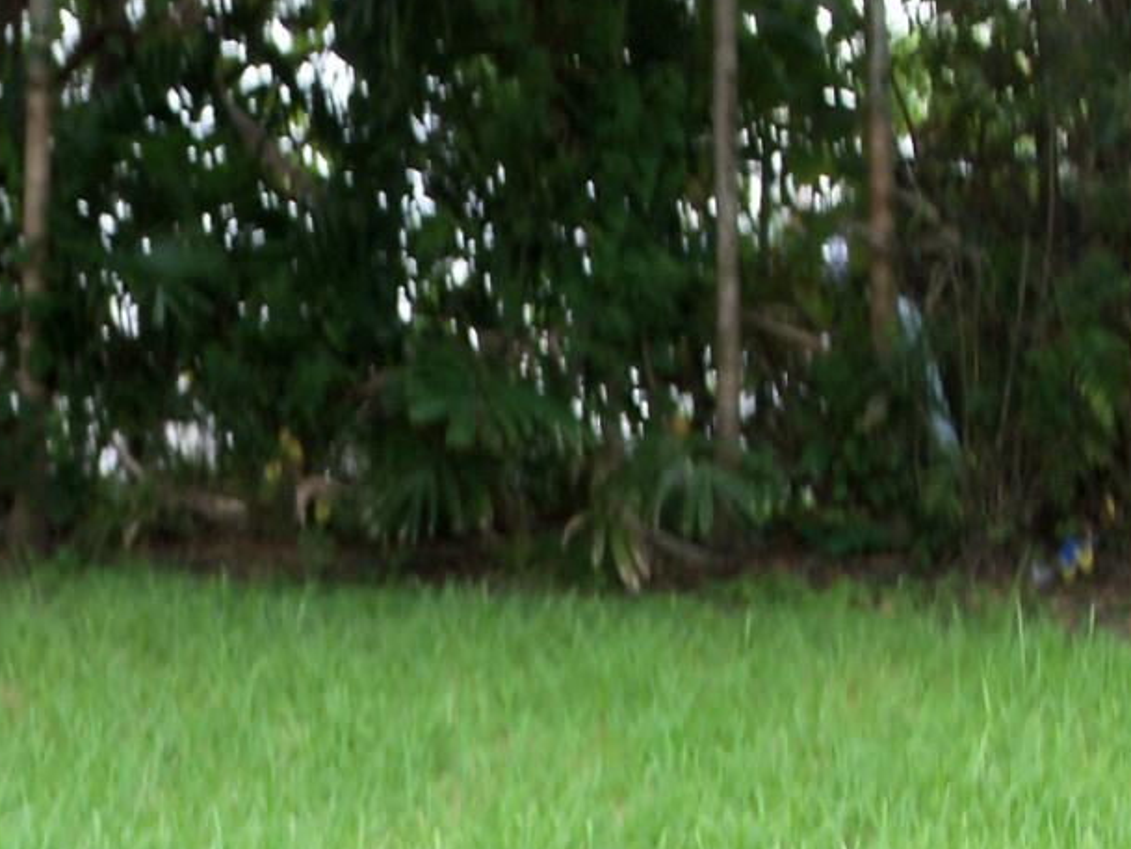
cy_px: 812
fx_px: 3006
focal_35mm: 92
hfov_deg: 20.8
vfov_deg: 15.8
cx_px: 89
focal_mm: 6.3
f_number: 3
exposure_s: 1/40
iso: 64
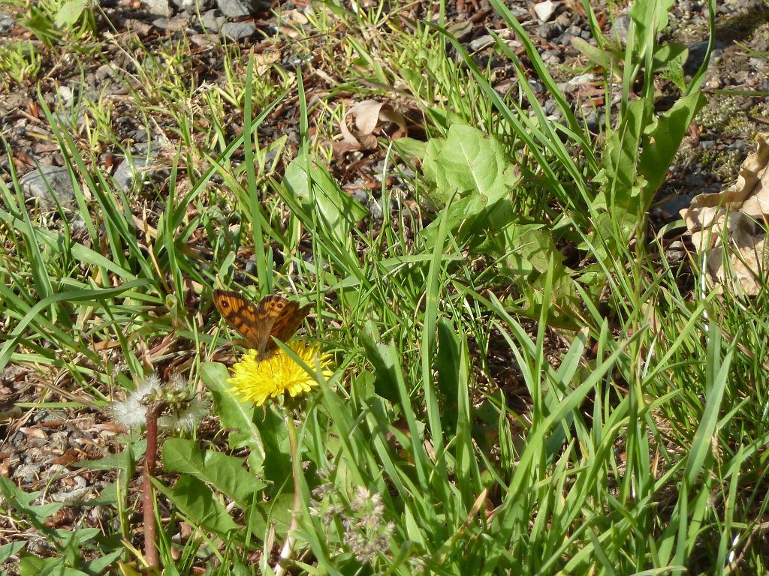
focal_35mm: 399
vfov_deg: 3.7
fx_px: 8864
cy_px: 288
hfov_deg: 5.0
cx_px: 384
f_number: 4.9
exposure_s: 1/250
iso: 80
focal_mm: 49.2
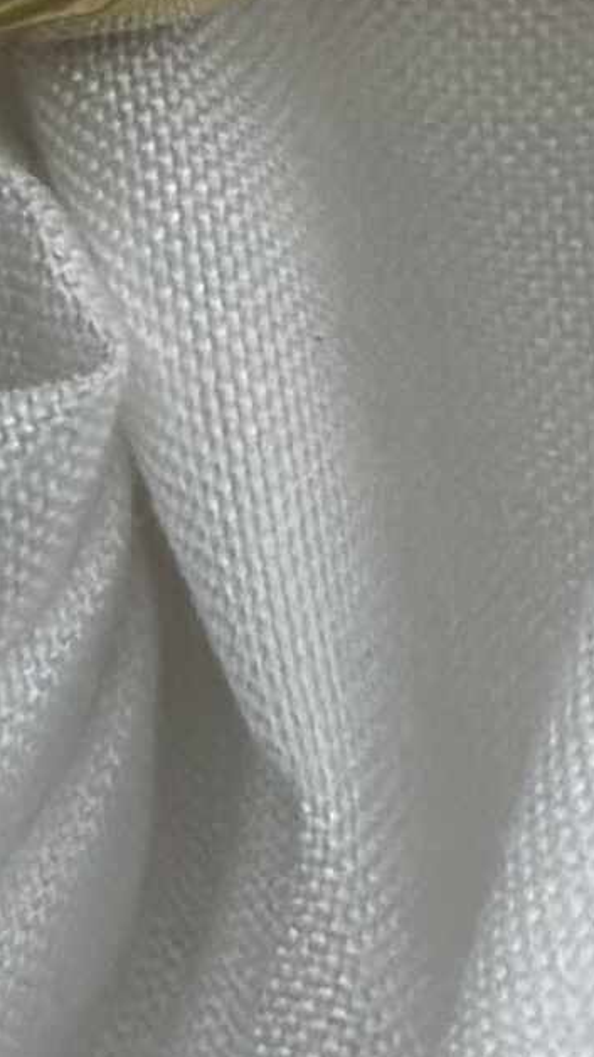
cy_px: -900
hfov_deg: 3.6
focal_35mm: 336
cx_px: 118
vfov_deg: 6.3
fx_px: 9413
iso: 80
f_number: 1.78
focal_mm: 6.86
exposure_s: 1/1199
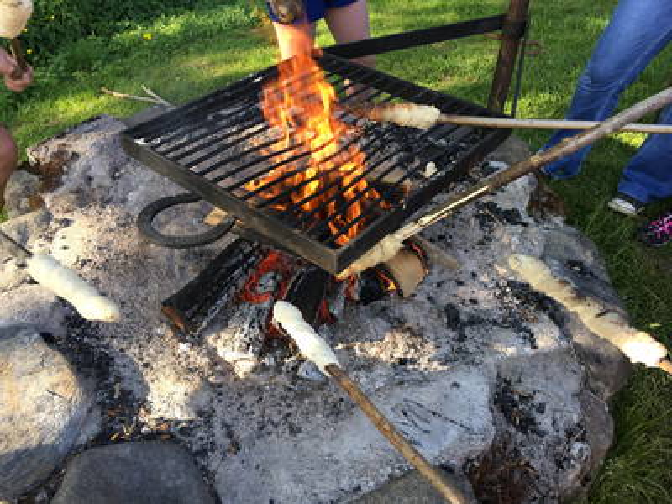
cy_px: 252
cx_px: 336
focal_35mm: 29
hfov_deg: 61.7
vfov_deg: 48.2
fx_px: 563
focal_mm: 4.15
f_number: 2.2
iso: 25
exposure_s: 1/149
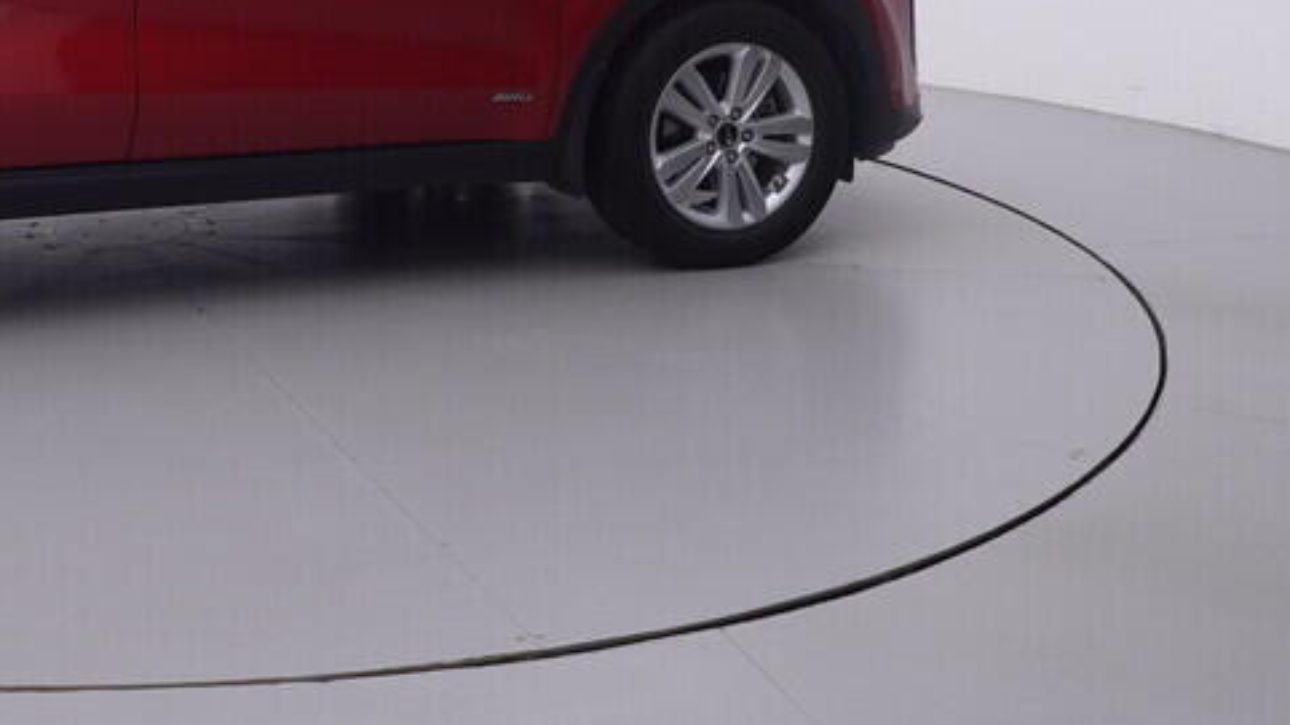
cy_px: 3
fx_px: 1714
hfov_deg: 38.3
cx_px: 120
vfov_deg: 22.9
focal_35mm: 50
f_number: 5
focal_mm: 15
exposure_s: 1/80
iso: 200
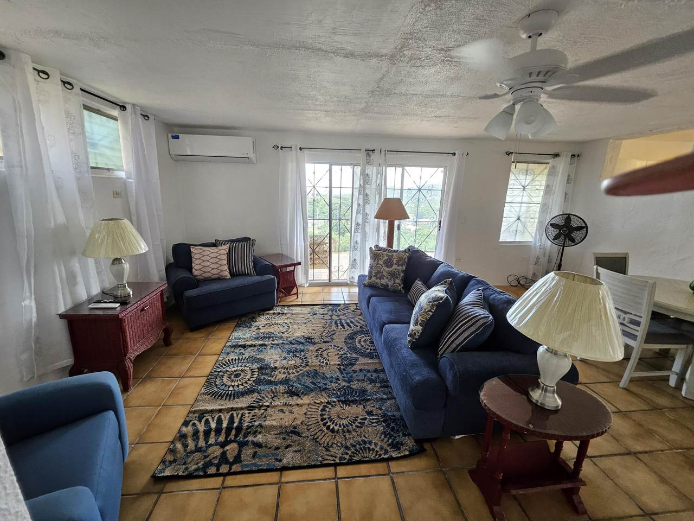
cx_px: 347
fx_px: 261
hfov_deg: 106.2
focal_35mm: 13
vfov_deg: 89.9
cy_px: 260
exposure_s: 1/100
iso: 160
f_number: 2.2
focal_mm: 1.74
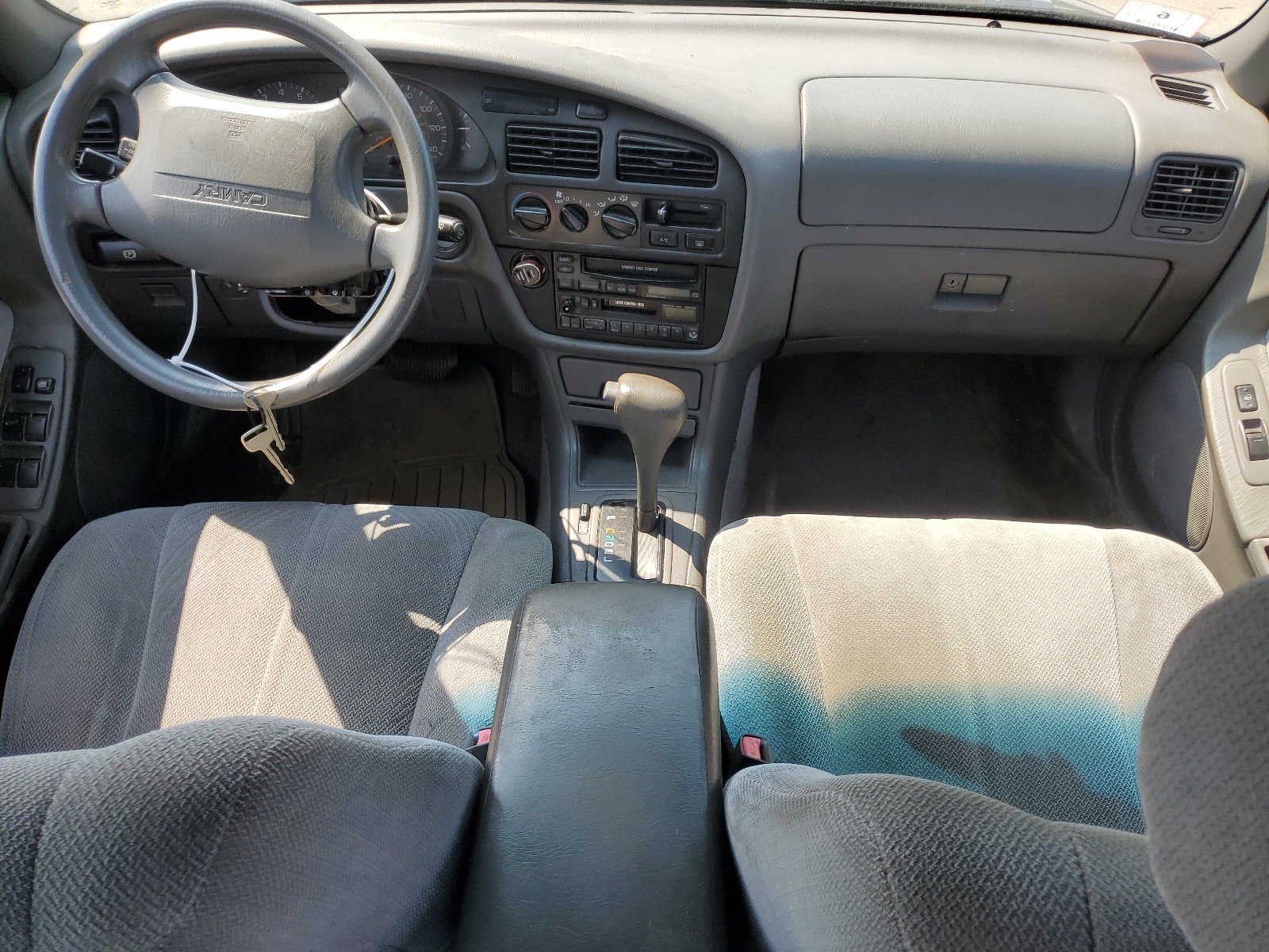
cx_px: 634
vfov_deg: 53.1
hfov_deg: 67.3
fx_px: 953
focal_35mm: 26
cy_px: 476
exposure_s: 1/588
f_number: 1.5
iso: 50
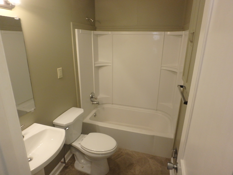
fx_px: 141
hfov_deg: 79.0
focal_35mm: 21
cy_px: 88
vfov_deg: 63.4
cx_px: 116
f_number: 3.5
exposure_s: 1/30
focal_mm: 3.7
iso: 320
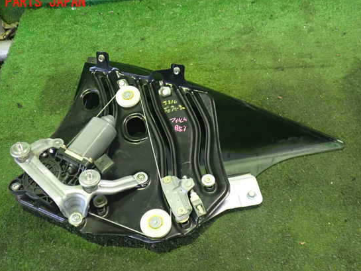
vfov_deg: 42.9
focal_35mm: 33
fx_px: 344
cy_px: 143
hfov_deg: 55.3
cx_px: 164
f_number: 2.3
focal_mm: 5.4
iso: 800
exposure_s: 1/30
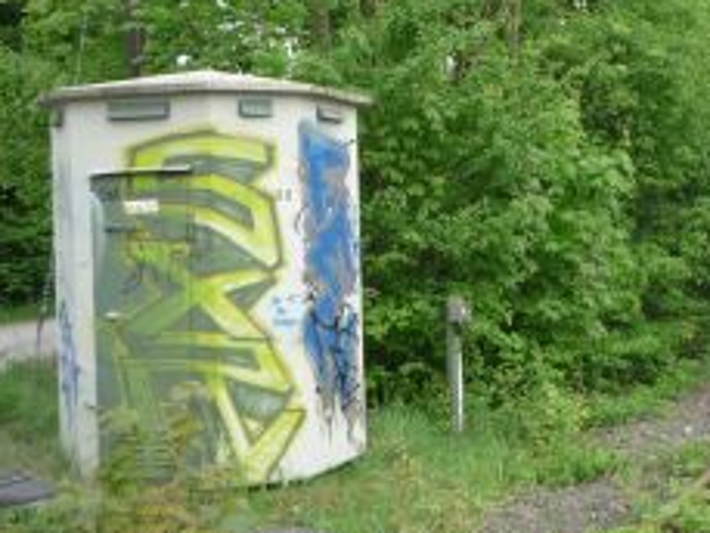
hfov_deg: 28.3
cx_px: 583
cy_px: 245
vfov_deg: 21.9
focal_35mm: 67
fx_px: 1375
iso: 100
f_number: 4
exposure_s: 1/125
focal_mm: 5.2
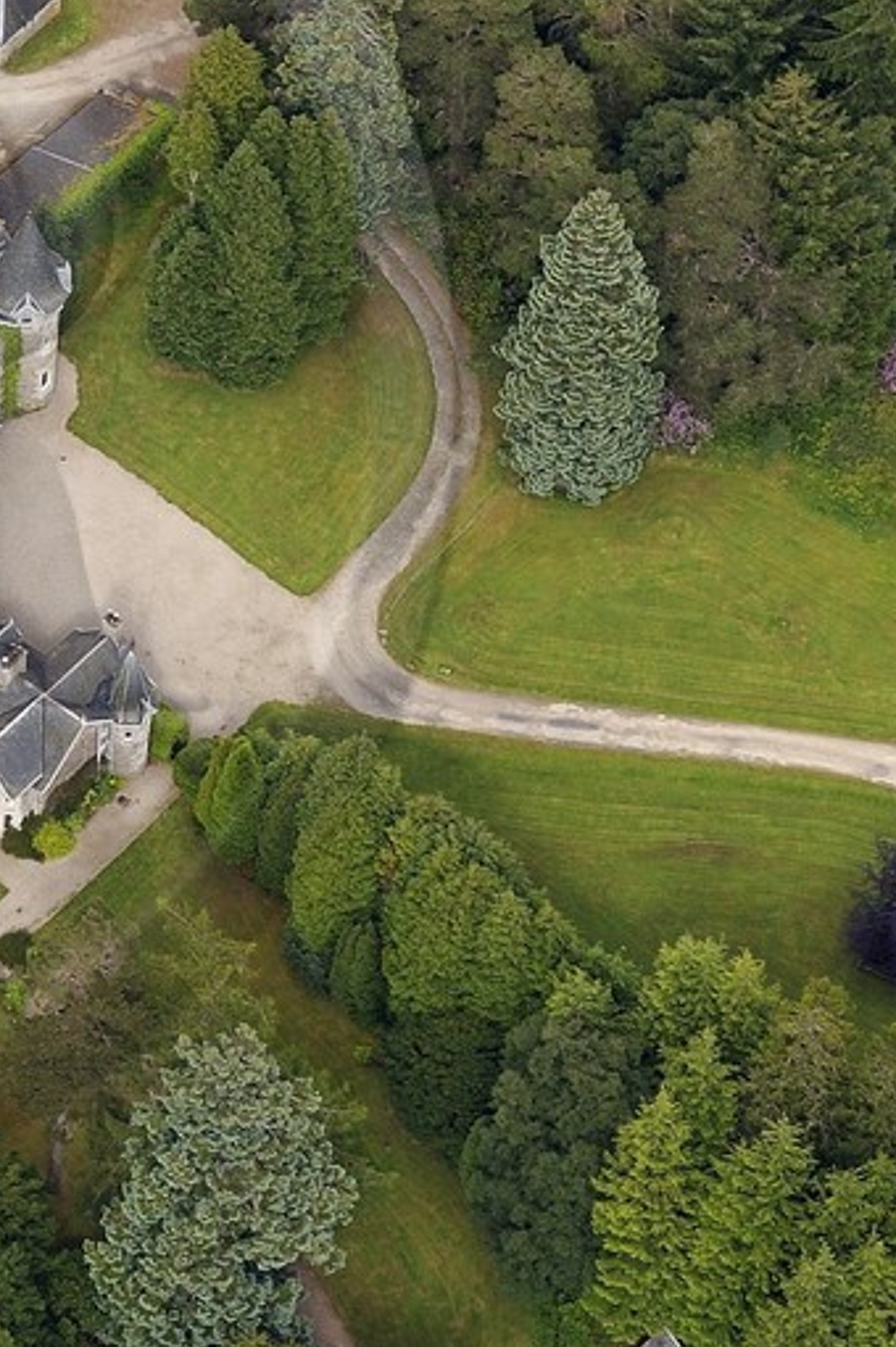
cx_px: -361
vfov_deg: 5.7
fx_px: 13569
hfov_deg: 3.8
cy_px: 390
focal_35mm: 363
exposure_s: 1/800
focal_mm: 116
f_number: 5
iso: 400
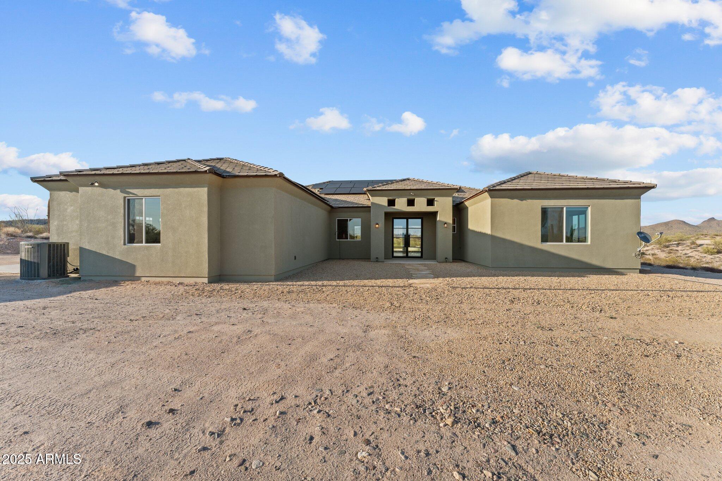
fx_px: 281
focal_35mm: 14
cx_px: 361
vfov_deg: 81.2
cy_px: 240
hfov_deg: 104.3
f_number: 8
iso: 400
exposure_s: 1/250
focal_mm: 14
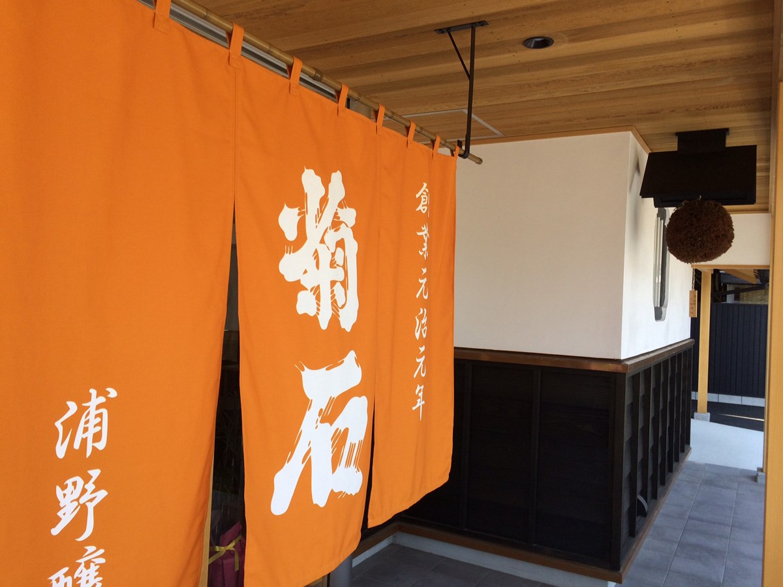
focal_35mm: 29
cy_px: 294
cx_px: 392
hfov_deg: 61.7
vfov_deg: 48.2
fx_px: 656
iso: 32
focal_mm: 4.15
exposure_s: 1/247
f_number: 2.2
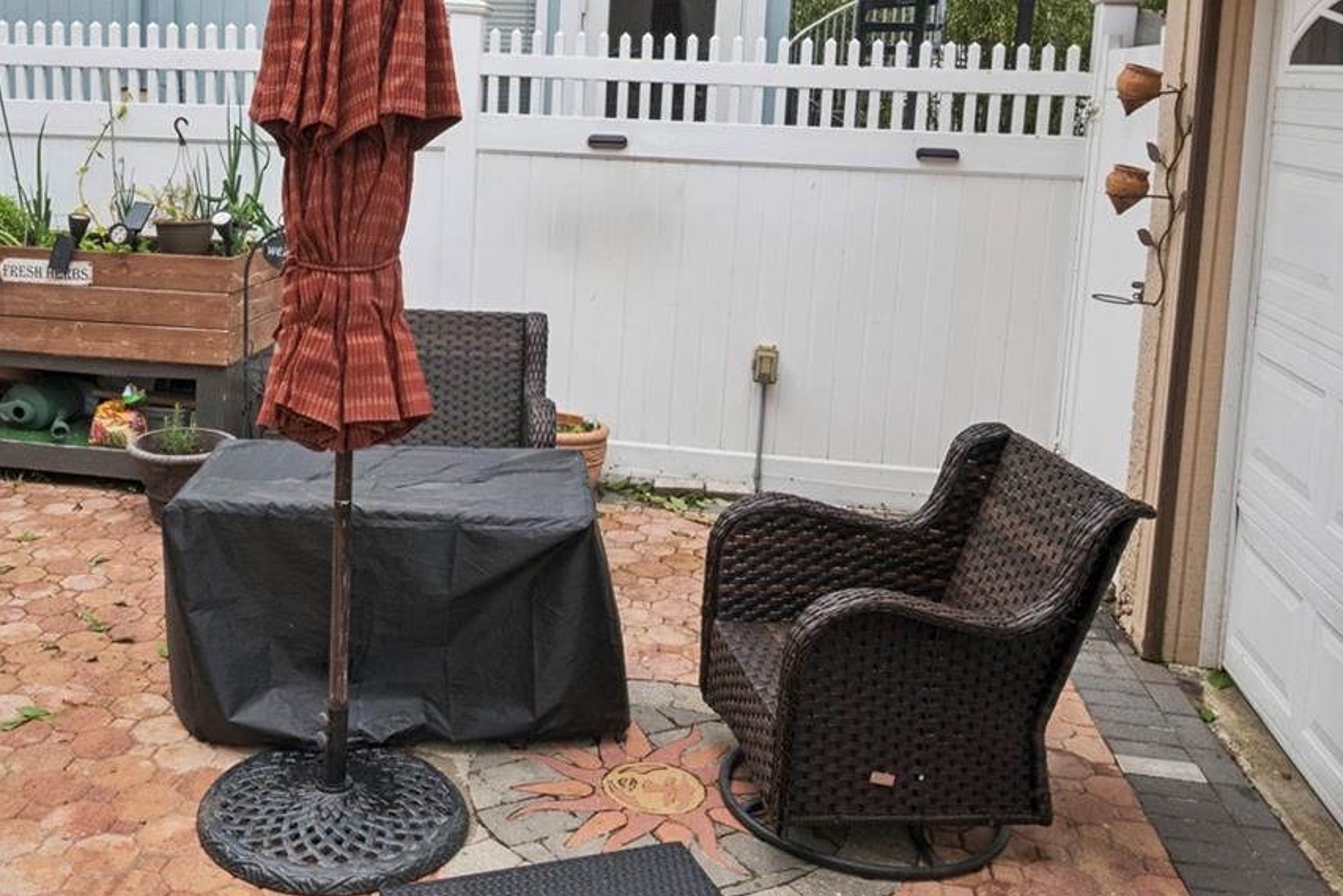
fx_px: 1343
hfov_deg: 51.7
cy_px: 291
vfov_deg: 36.5
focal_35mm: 36
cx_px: 401
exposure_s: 1/40
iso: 640
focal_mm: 15
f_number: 14
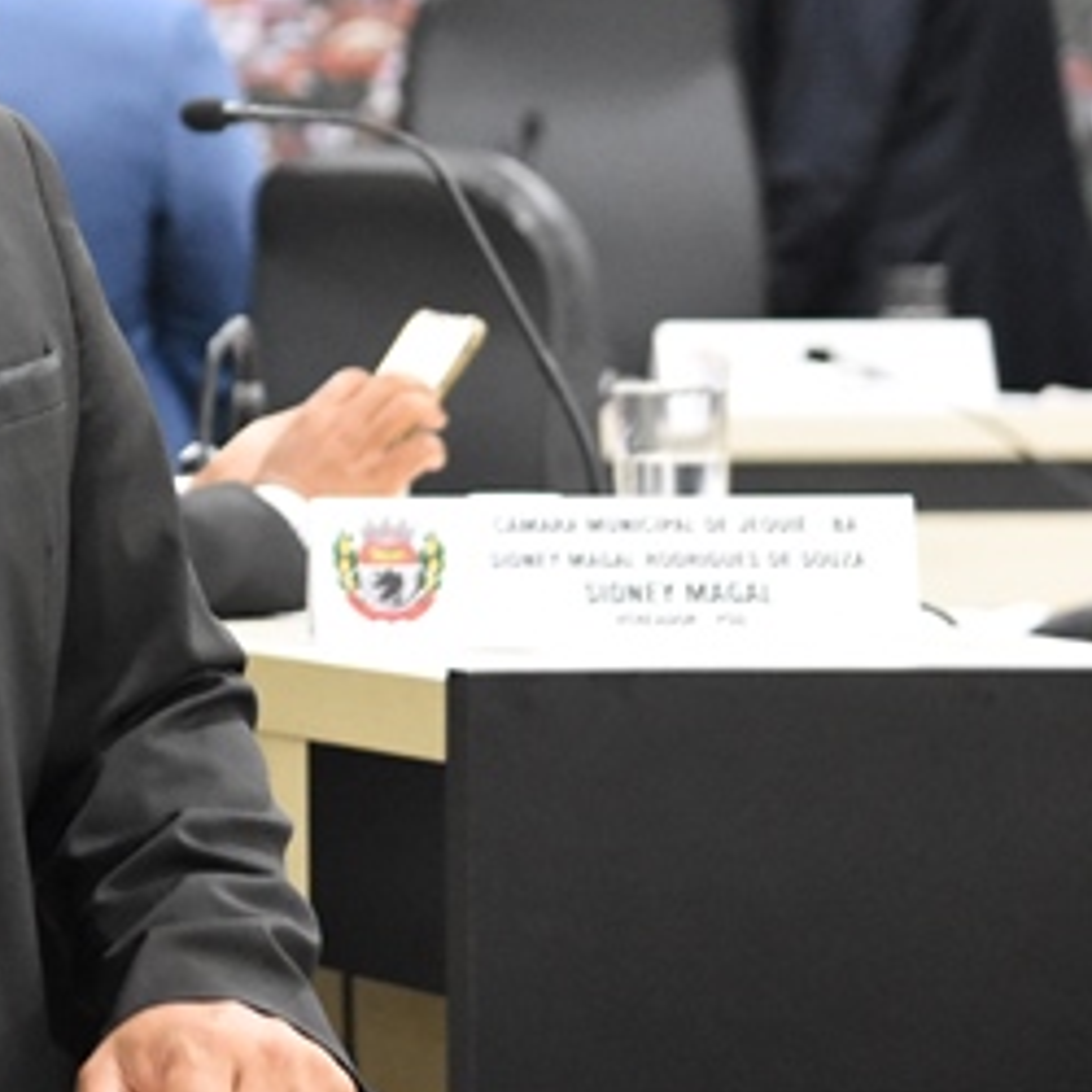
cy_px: 183
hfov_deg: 5.8
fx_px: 10707
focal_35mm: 300
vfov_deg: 5.8
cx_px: -201
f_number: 5
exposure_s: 1/60
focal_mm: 92
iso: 6400
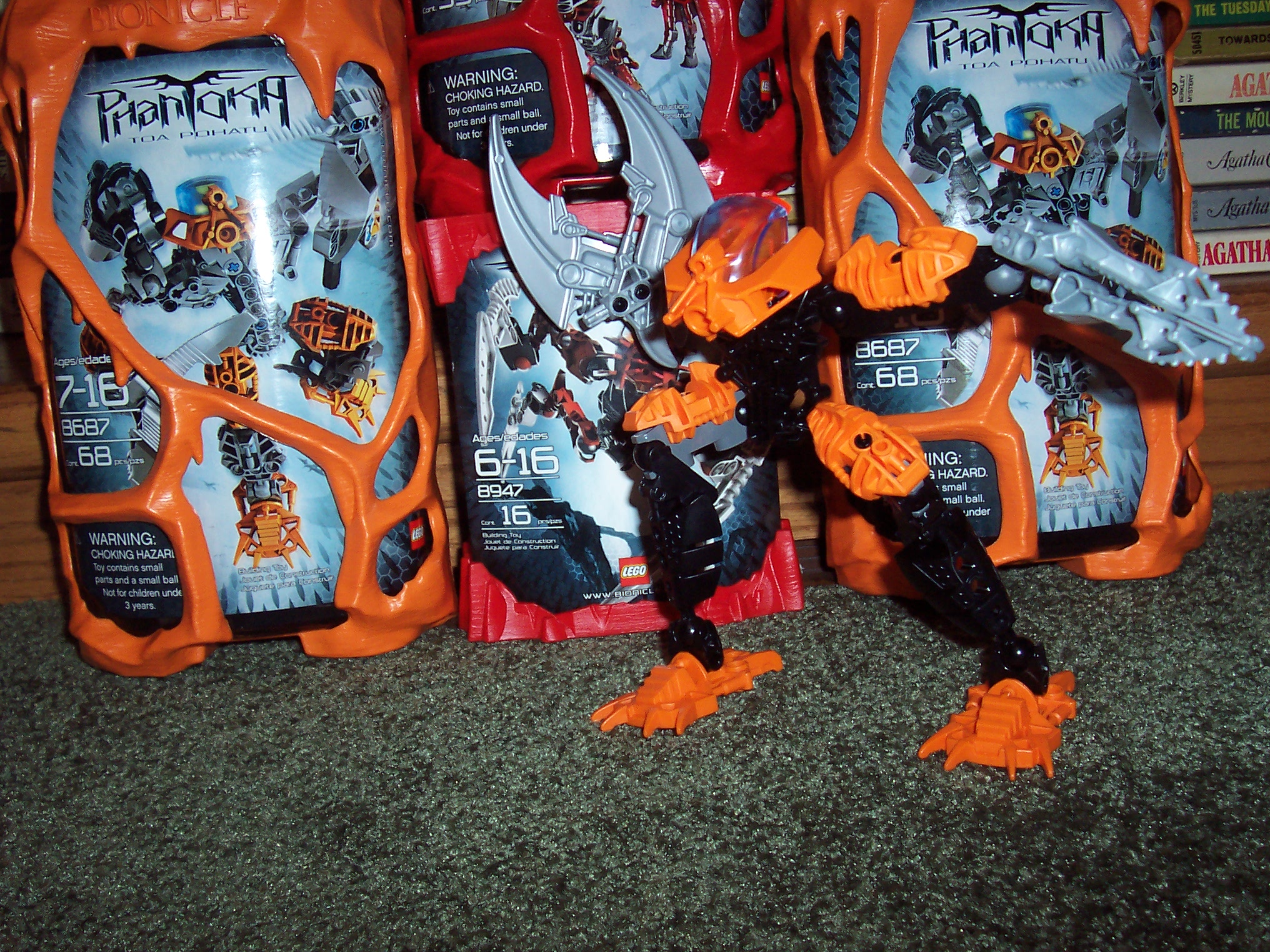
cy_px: 476
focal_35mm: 37
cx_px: 635
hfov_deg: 50.1
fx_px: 1357
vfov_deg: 38.7
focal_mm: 5.6
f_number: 2.8
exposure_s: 1/60
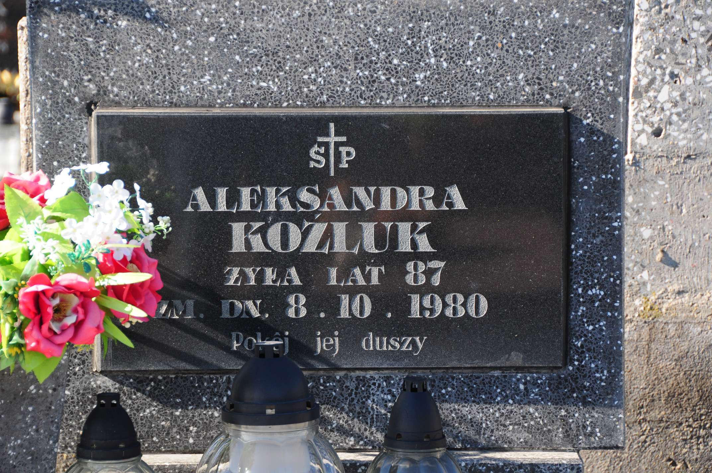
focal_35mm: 168
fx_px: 3319
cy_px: 236
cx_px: 356
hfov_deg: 12.2
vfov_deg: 8.2
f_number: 7.1
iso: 320
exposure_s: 1/320
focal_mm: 112
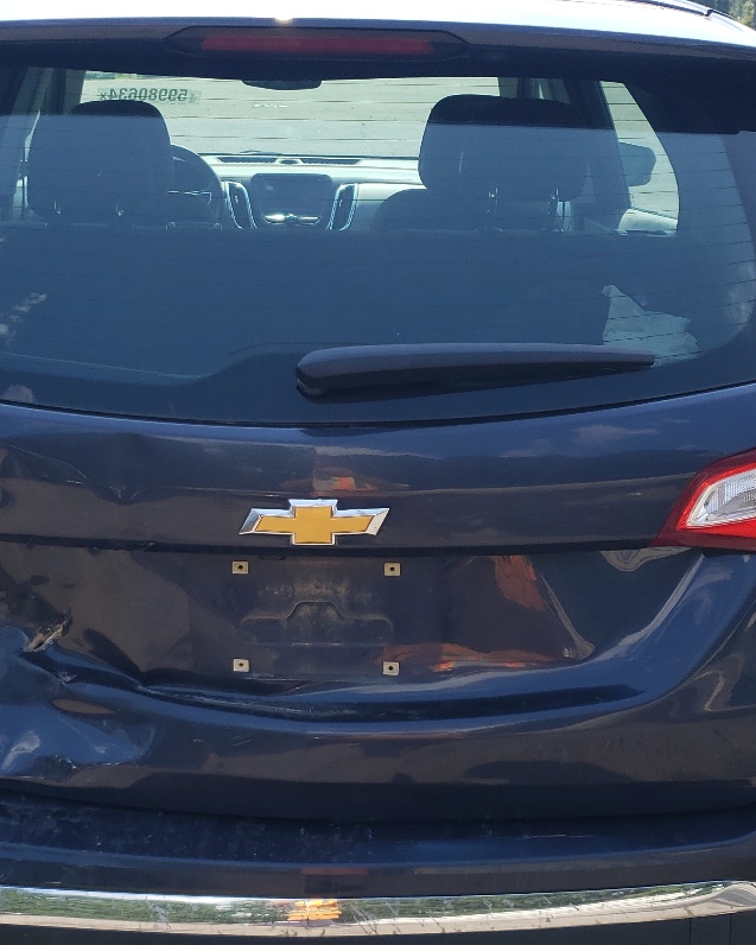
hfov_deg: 29.6
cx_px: 301
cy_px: 532
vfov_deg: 36.6
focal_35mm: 51
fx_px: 1426
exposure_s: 1/1111
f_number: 1.5
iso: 50
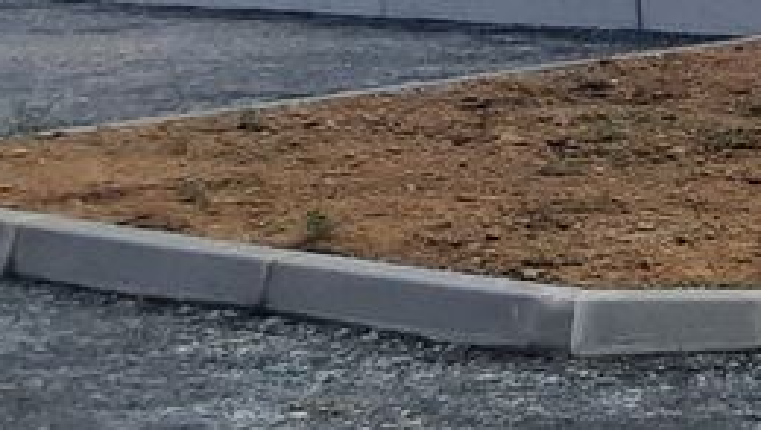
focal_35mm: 87
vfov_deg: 13.9
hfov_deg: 12.5
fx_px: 1758
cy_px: 94
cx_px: 2134
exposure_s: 1/1499
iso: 40
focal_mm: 1.74
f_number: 2.2
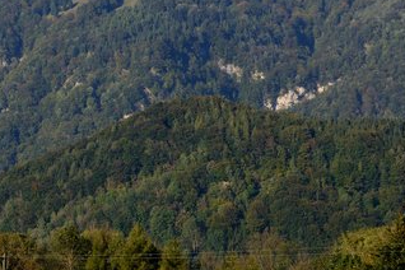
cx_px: 22
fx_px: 2205
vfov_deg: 7.0
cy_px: 149
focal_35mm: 196
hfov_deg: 10.4
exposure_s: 1/1600
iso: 320
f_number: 5.6
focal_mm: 52
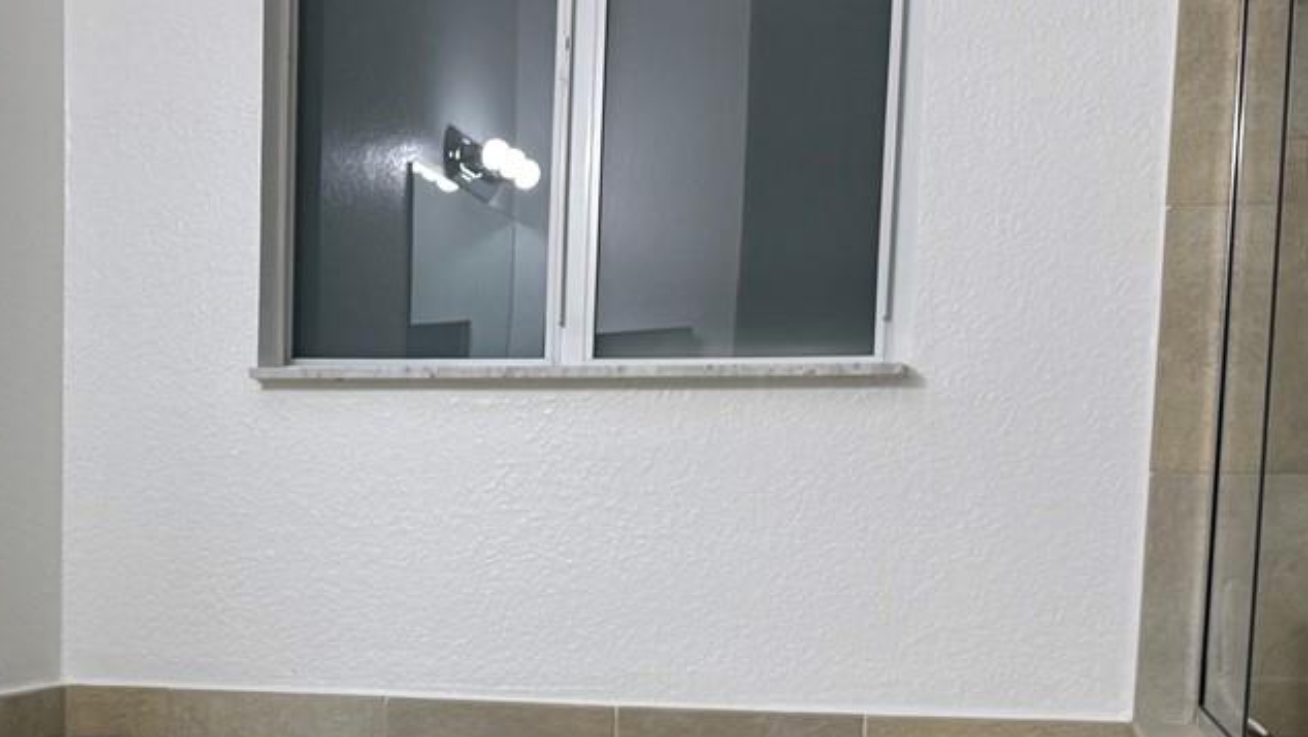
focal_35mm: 66
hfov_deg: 31.3
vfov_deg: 17.8
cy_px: 741
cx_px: 307
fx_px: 2290
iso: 160
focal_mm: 6.76
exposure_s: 1/120
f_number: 1.78
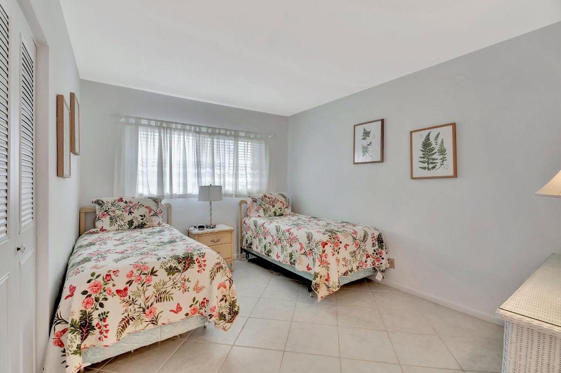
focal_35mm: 15
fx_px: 234
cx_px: 280
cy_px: 186
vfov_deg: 77.3
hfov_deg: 100.4
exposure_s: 1/15
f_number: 8
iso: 1000
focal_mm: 10
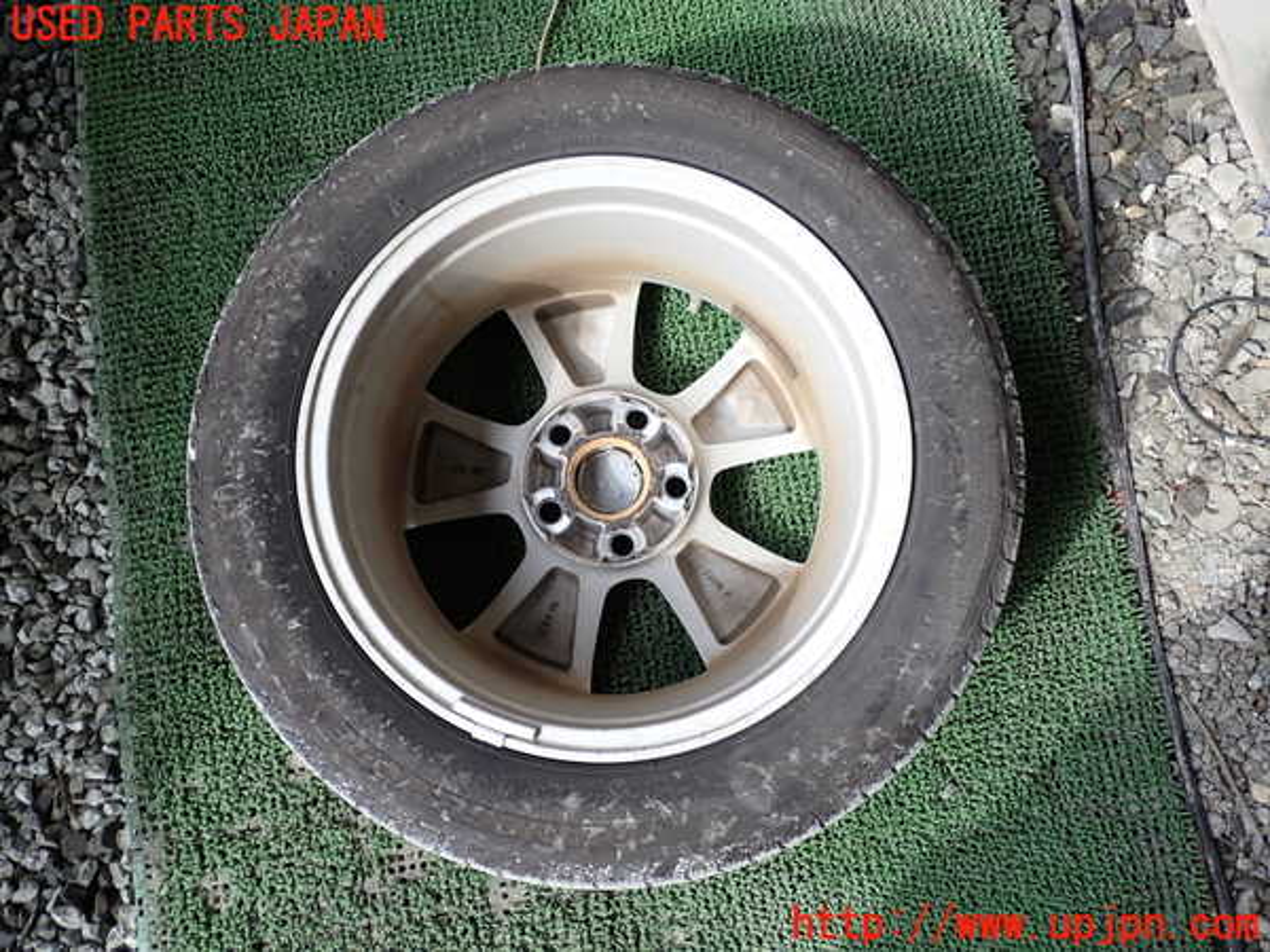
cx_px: 635
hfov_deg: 60.0
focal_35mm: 30
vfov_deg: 46.8
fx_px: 1101
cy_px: 476
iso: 100
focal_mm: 5.4
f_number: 2.3
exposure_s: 1/200
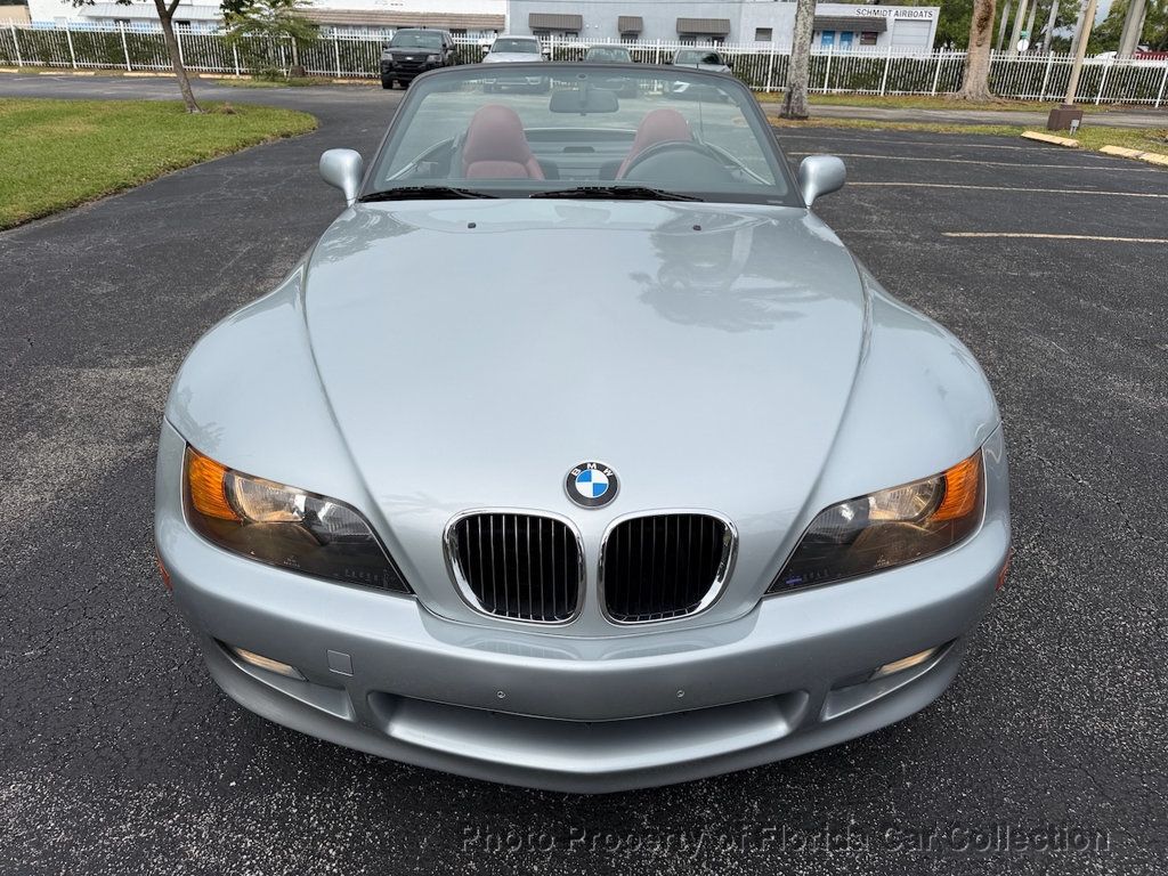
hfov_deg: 71.6
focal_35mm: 24
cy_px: 438
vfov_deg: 56.8
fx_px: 810
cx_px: 584
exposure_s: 1/4975
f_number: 1.78
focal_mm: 6.76
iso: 80
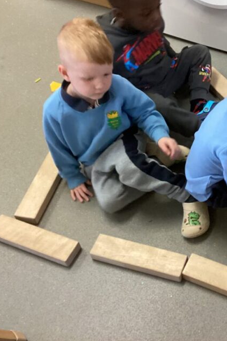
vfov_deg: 38.1
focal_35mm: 52
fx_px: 492
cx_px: 218
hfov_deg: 24.9
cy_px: 143
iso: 400
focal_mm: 3.3
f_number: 2.4
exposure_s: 1/40
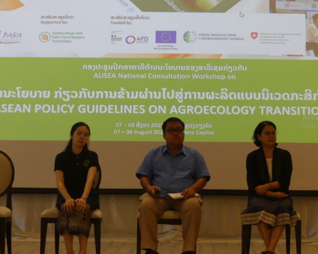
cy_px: 106
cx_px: 206
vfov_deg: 15.4
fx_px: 941
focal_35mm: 100
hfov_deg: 19.1
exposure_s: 1/80
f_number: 2.8
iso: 320
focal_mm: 13.5
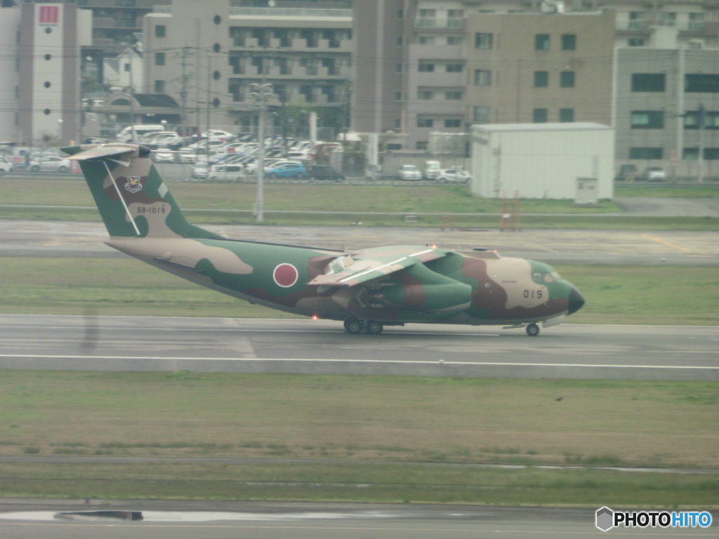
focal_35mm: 456
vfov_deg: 3.3
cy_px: 270
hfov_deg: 4.3
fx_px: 9471
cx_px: 360
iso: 100
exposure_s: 1/200
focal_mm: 81.7
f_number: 6.3
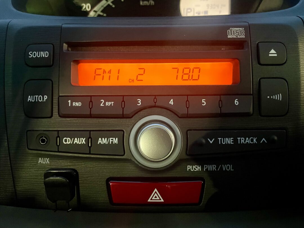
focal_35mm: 26
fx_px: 228
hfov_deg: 67.3
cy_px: 114
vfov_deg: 53.1
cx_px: 152
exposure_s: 1/15
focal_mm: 4.2
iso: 2000
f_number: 1.6
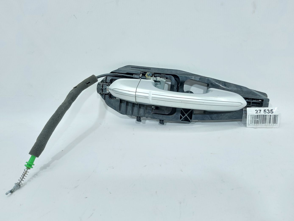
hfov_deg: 71.6
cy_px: 110
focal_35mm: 24
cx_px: 147
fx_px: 204
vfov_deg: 56.8
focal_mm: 5.23
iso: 125
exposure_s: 1/50
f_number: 1.8
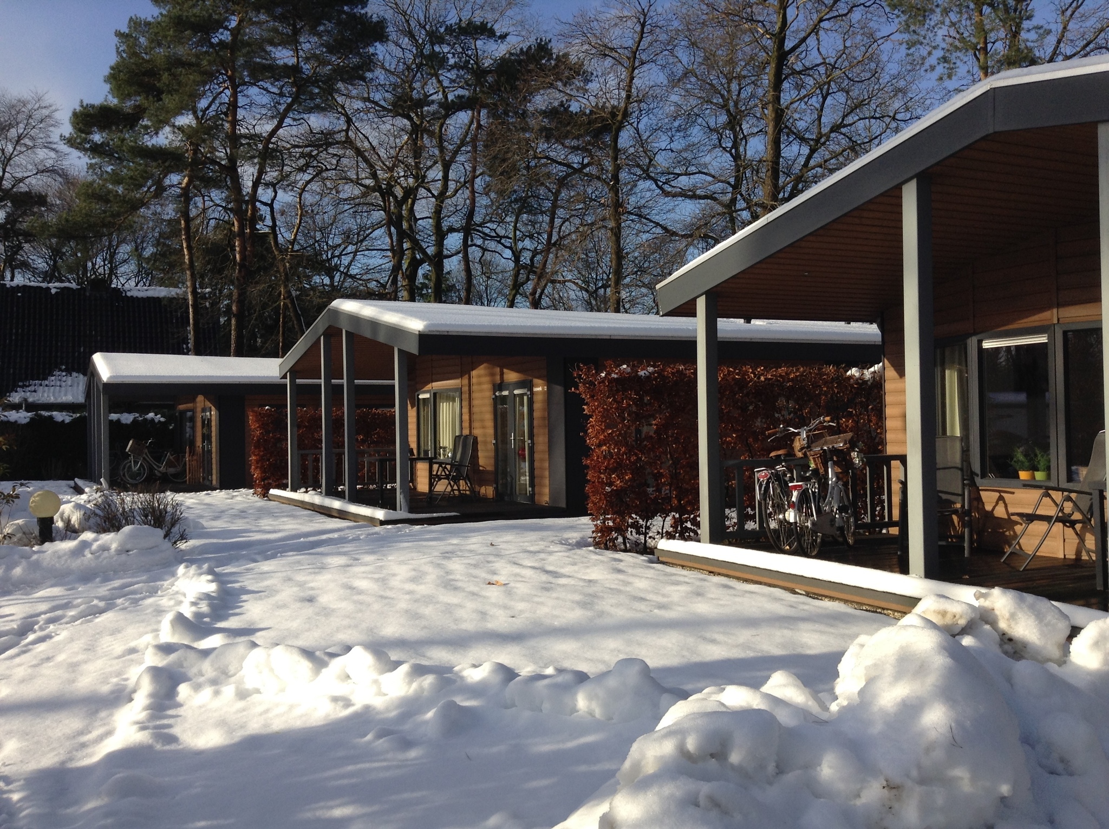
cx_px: 554
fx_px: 1056
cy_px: 414
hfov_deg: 55.4
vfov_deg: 42.8
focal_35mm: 33
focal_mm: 3.3
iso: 25
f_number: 2.4
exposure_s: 1/965
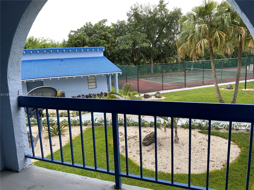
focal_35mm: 29
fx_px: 213
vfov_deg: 48.2
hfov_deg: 61.7
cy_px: 95
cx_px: 127
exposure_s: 1/120
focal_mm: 3
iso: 25
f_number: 1.8
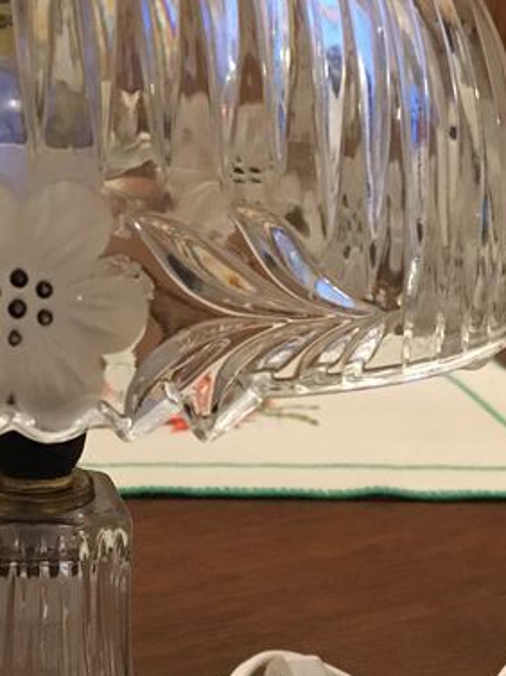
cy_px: 292
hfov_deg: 18.7
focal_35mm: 77
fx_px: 1503
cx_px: 39
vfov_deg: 25.3
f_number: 2.2
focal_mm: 4.15
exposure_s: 1/17
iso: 200
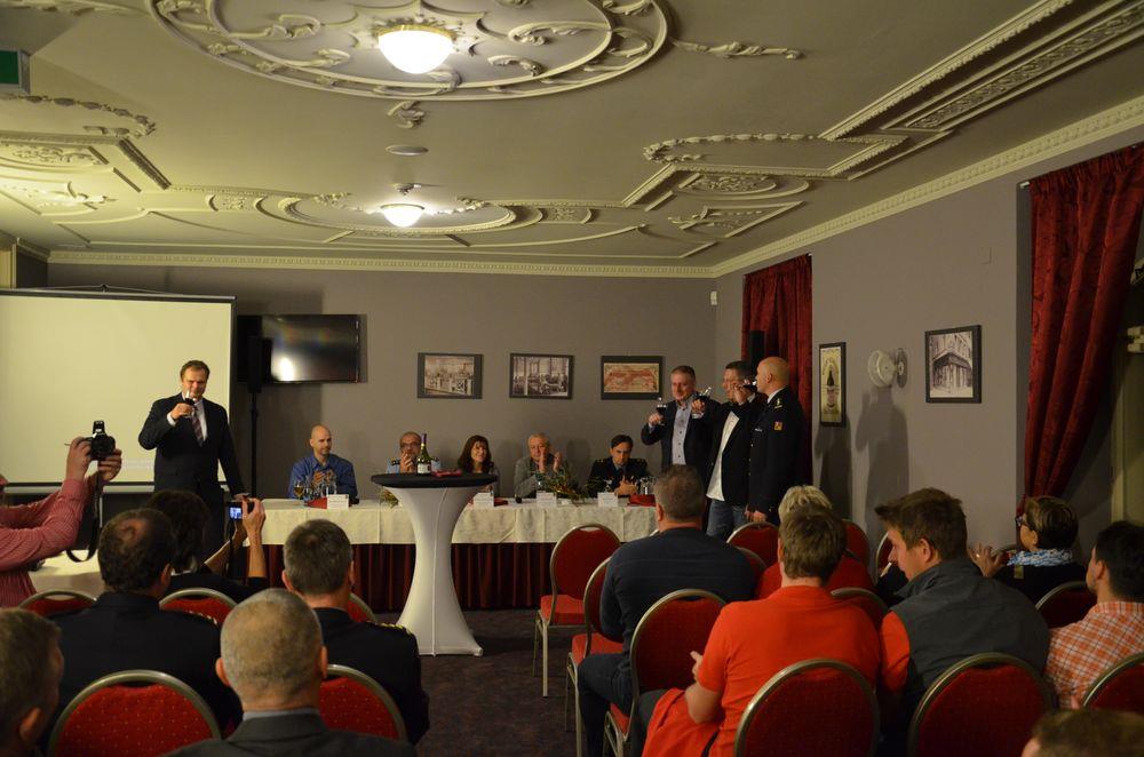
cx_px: 572
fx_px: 1141
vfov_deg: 36.7
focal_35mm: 36
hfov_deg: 53.2
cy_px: 378
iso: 1600
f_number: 3.8
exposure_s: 1/30
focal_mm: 24
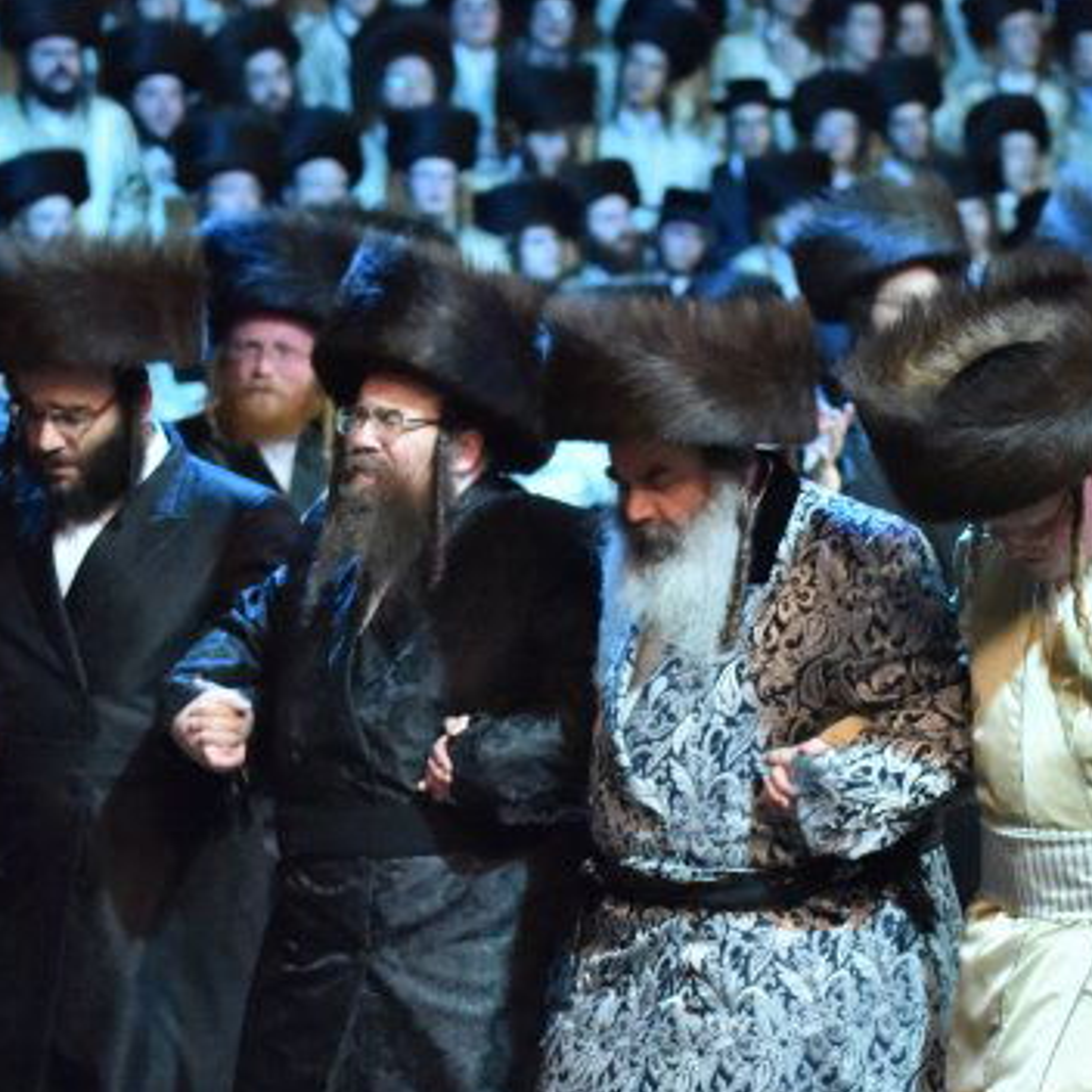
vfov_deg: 10.1
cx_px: 661
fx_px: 6174
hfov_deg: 10.1
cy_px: 898
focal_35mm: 173
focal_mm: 70
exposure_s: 1/160
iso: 4000
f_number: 2.8
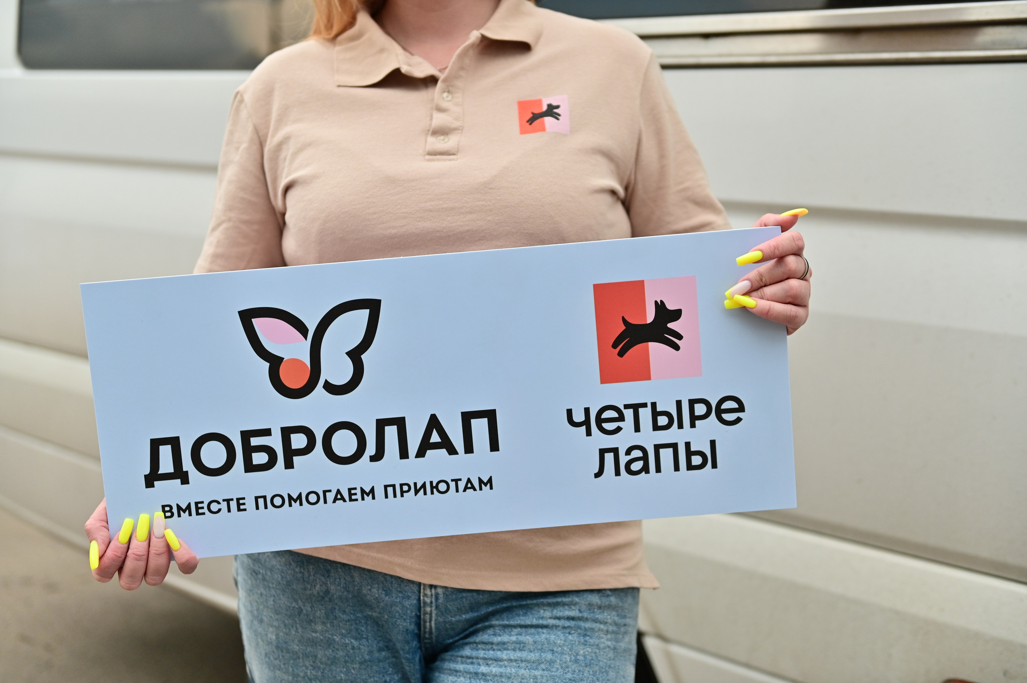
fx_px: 1368
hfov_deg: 41.1
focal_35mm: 48
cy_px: 342
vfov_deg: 28.0
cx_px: 514
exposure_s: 1/2000
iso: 400
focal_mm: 48
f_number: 2.8
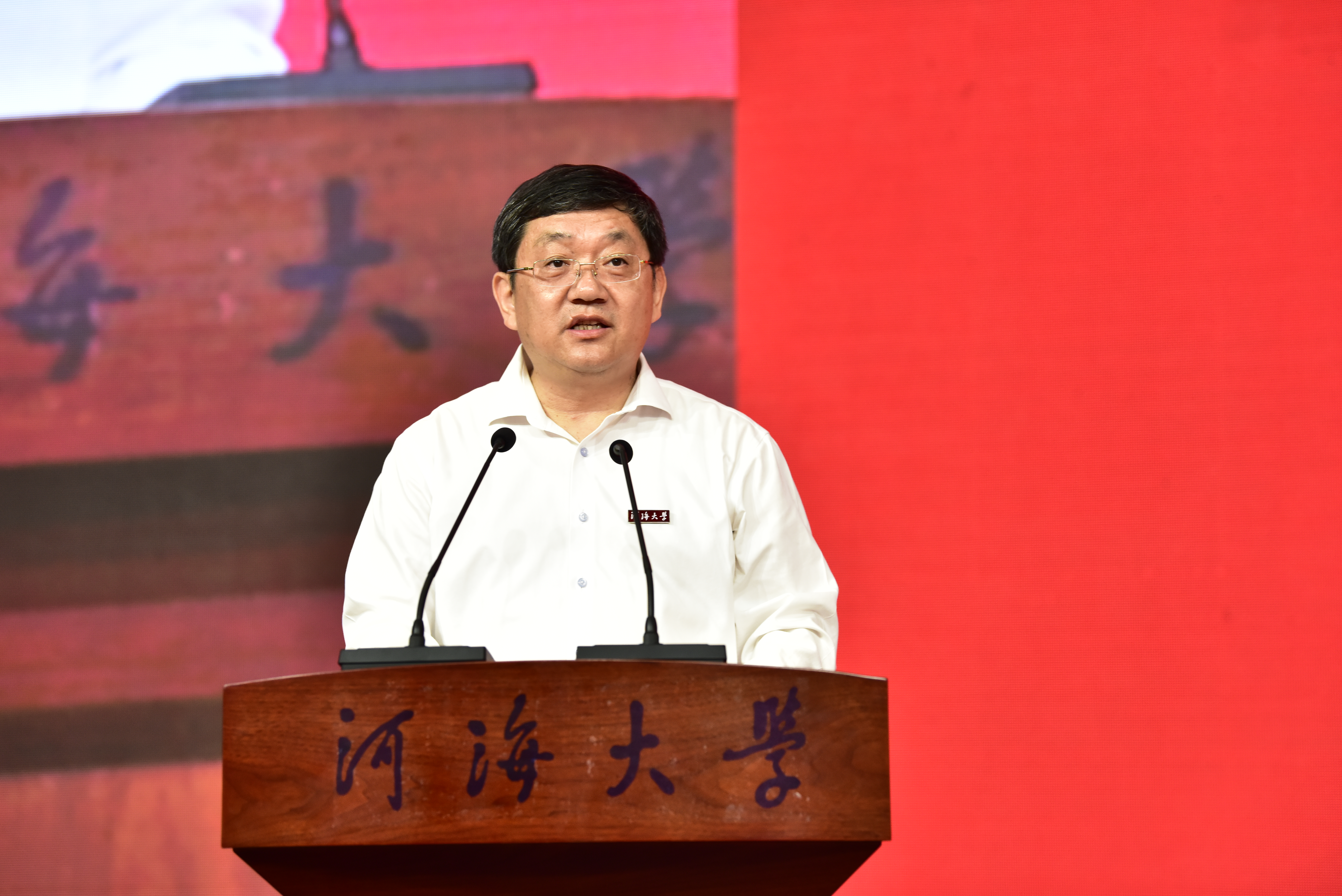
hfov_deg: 18.3
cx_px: 671
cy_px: 448
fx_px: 4176
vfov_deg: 12.2
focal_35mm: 112
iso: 1600
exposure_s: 1/320
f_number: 3.5
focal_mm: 112
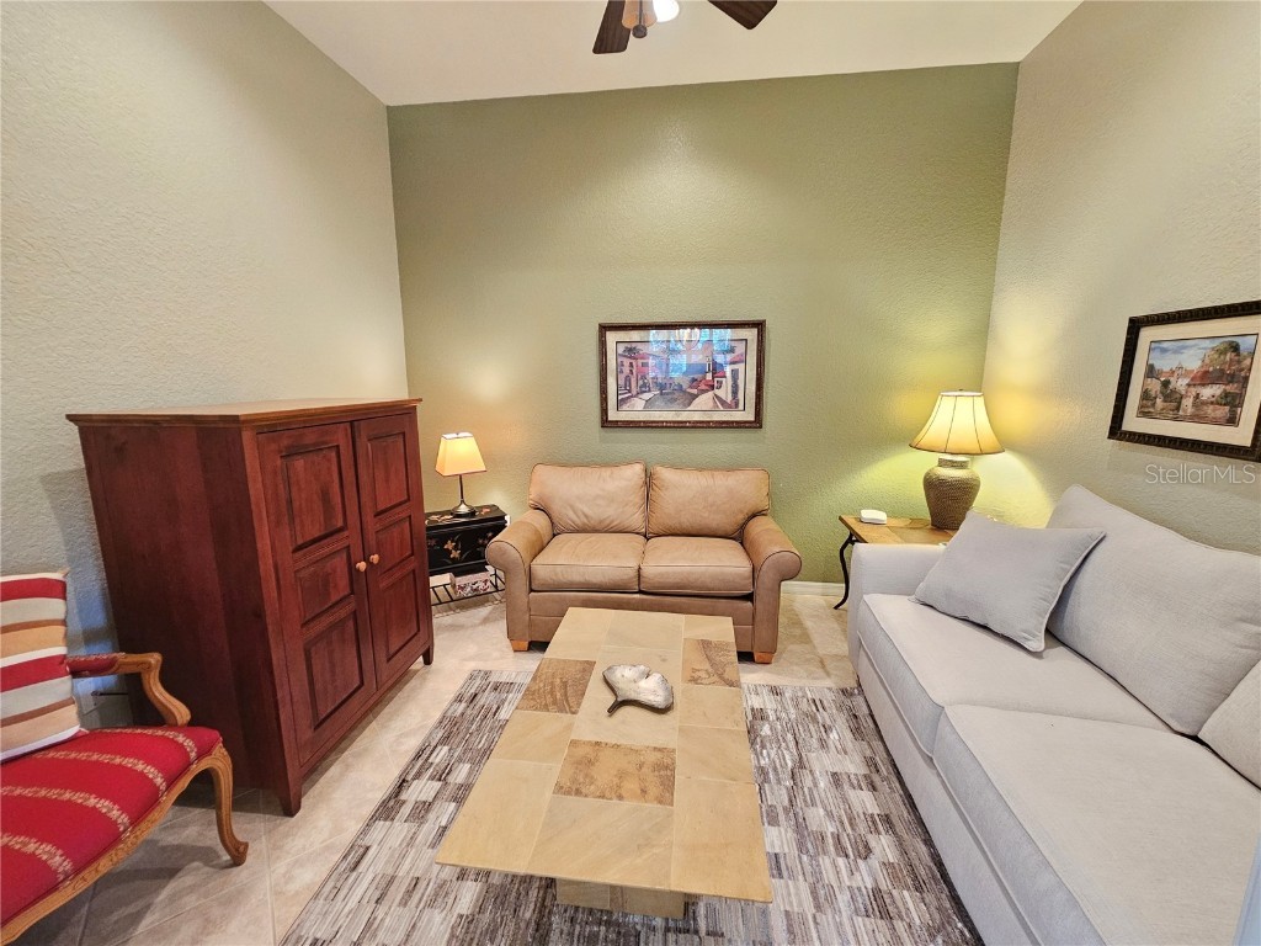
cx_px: 630
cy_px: 473
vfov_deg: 89.9
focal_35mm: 13
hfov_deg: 106.2
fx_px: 474
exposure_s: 1/30
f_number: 2.2
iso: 320
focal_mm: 2.2
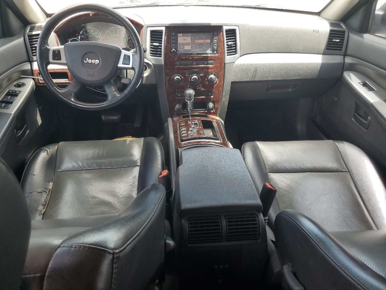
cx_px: 193
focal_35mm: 26
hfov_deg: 67.3
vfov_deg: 53.1
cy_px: 145
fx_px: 290
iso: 50
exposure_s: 1/185
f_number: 1.5
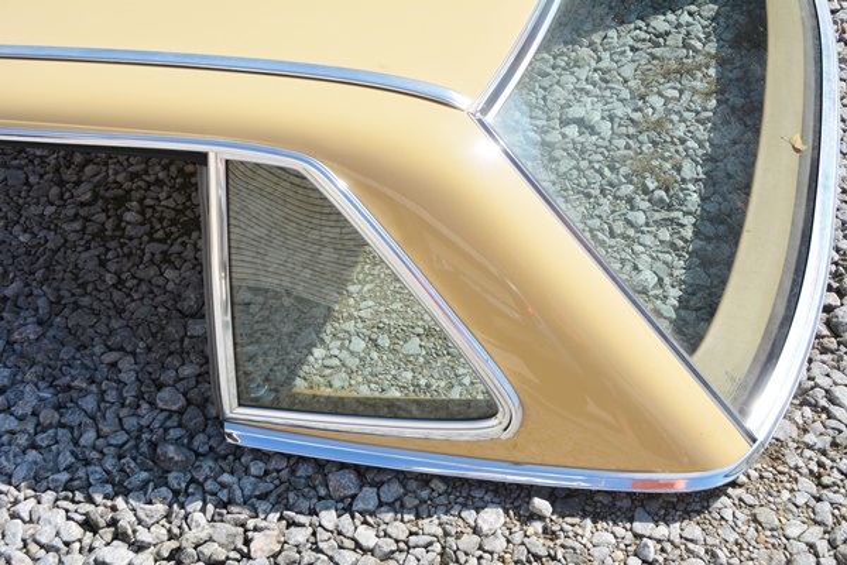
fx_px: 1023
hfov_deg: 45.0
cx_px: 424
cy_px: 282
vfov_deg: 30.8
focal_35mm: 44
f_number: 8
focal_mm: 29
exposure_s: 1/250
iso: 110
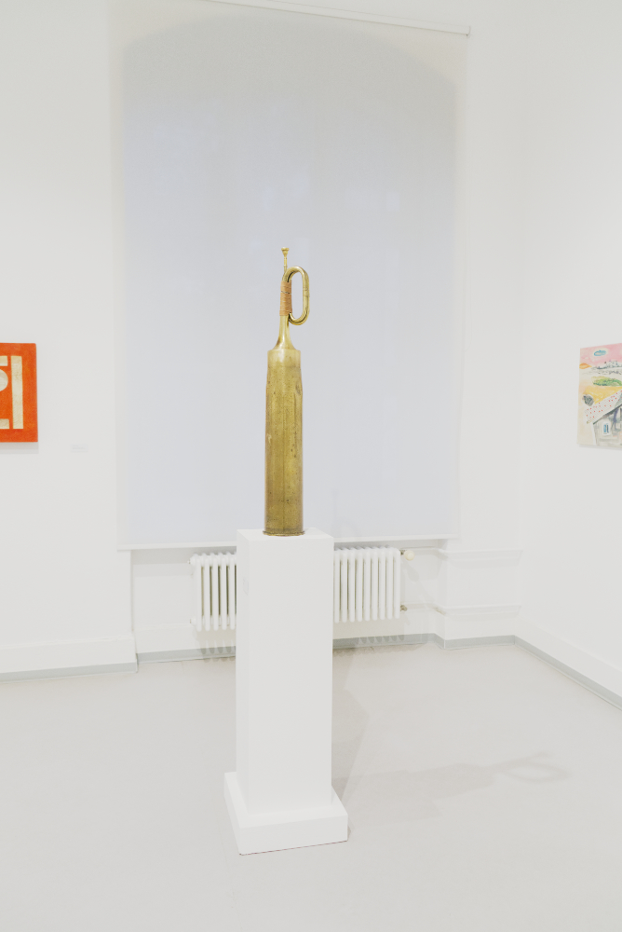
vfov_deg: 63.6
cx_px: 311
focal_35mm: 29
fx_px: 750
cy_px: 466
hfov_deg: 45.0
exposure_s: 1/160
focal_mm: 29
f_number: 4
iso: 800
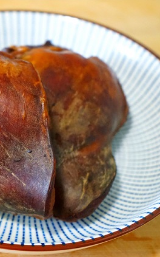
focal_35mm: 108
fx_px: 754
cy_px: 128
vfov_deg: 19.3
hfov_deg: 12.1
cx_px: 30
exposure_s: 1/50
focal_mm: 70
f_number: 5.6
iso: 6400
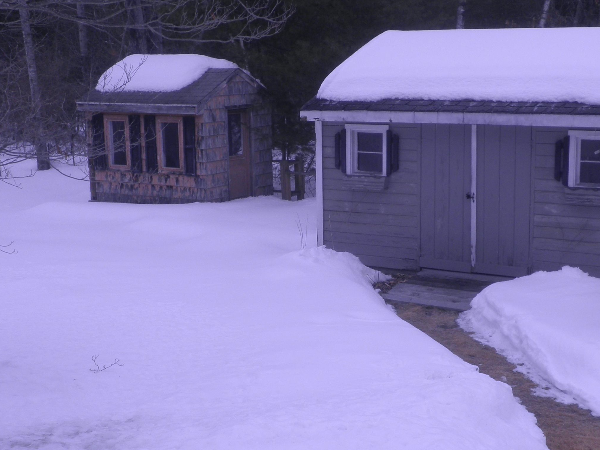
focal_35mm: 56
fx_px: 971
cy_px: 251
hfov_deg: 34.3
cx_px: 357
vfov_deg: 26.1
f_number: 9.2
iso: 64
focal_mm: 6.5
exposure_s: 1/125
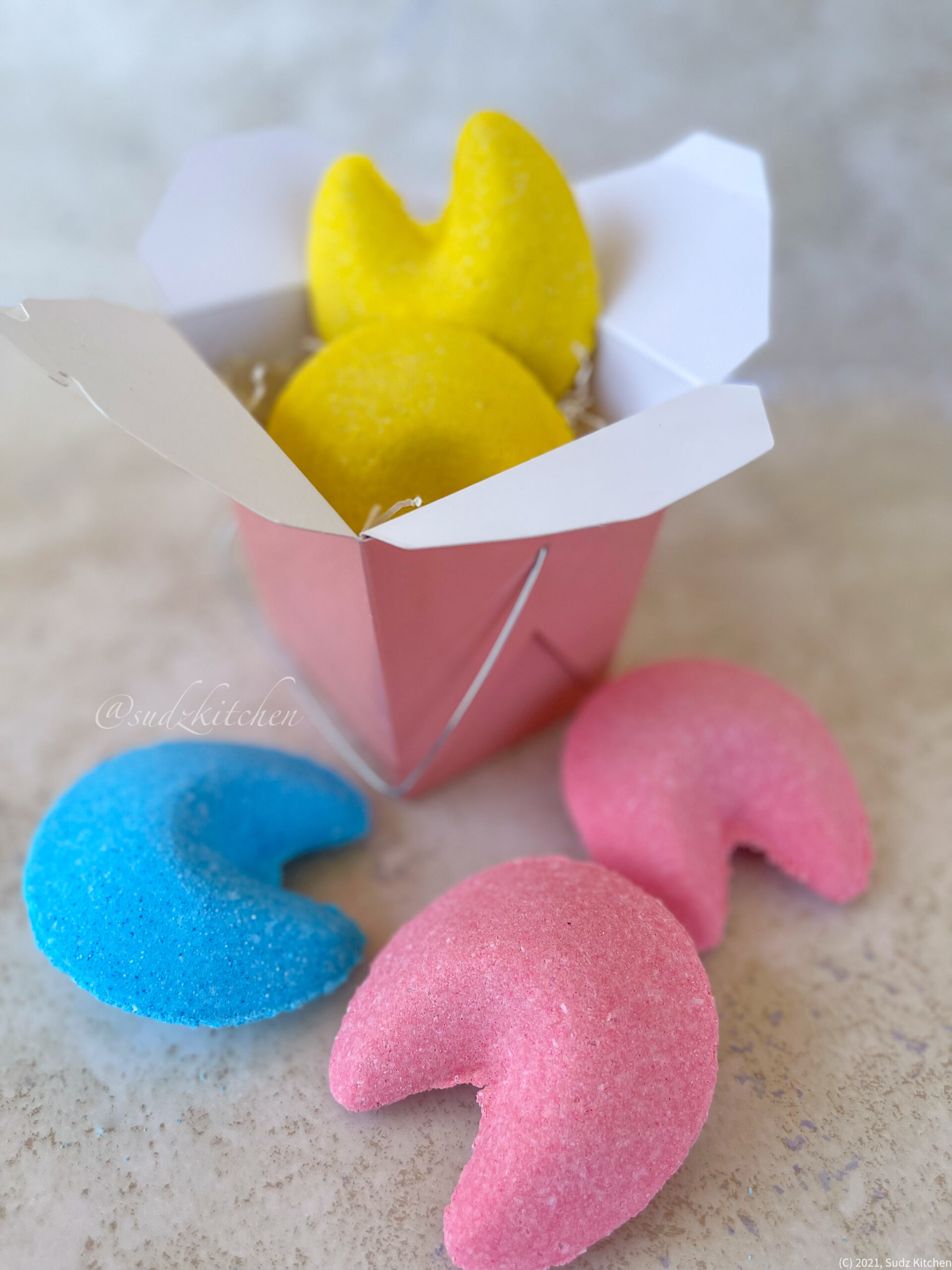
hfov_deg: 53.1
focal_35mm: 26
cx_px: 476
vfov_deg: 67.3
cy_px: 635
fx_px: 953
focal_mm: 5.1
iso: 32
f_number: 1.6
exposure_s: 1/953
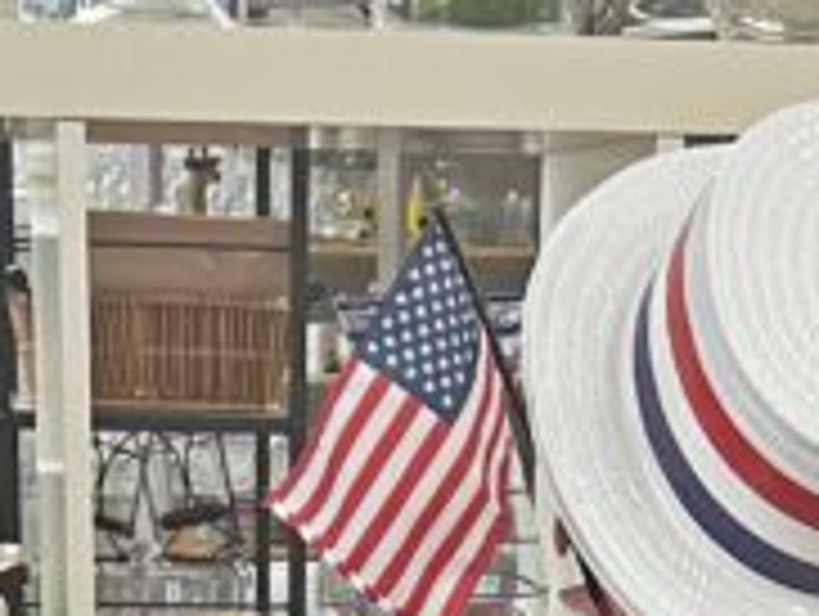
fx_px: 3459
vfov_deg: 8.9
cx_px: 387
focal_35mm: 146
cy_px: 1619
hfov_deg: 13.5
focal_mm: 5.7
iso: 125
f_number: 1.5
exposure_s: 1/60
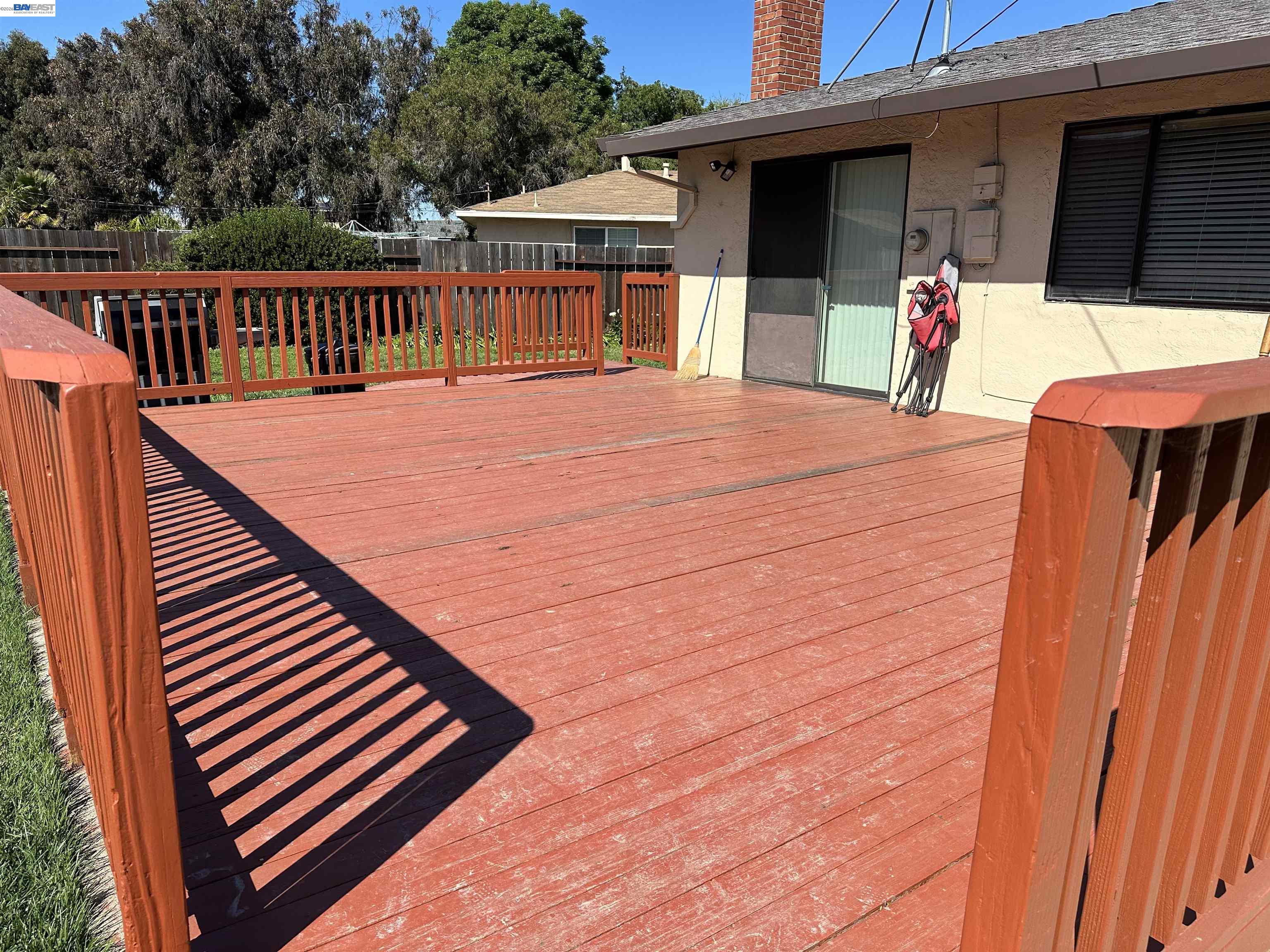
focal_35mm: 24
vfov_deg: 56.8
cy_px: 476
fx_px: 881
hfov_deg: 71.6
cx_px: 635
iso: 80
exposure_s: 1/3717
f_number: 1.78
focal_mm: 6.86
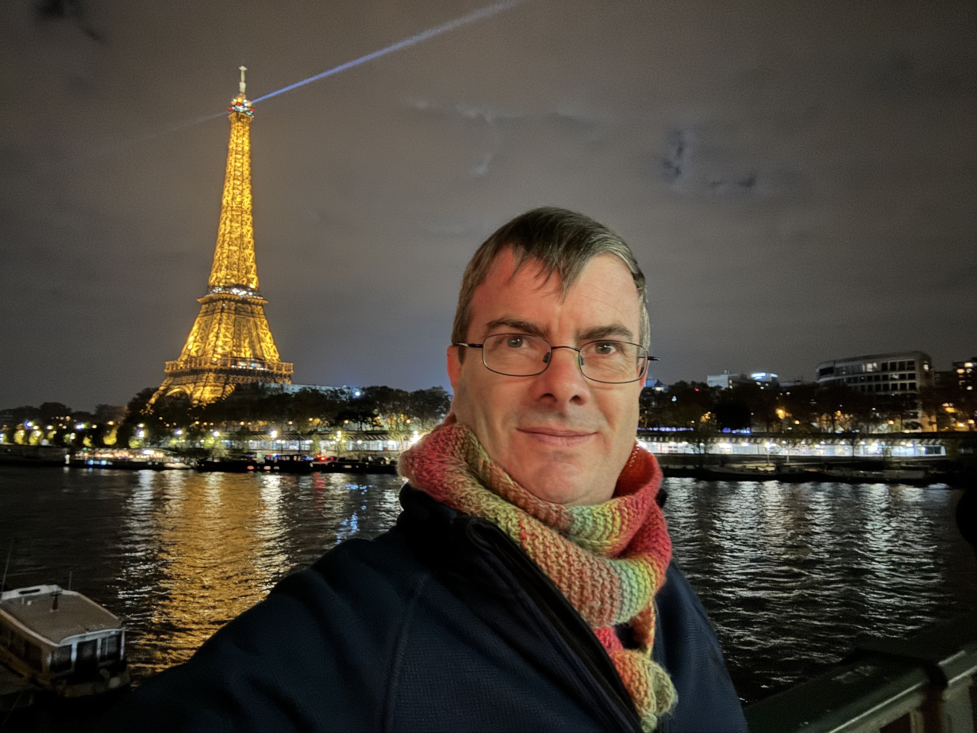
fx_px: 649
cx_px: 488
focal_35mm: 23
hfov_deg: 73.9
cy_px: 366
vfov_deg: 58.9
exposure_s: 1/8
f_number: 1.9
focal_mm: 2.69
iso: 640
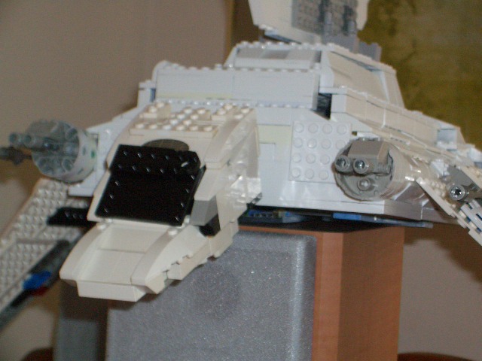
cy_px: 180
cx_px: 241
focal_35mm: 105
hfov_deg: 18.7
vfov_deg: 14.1
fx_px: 1462
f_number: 4.8
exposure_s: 1/60
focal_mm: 17.4
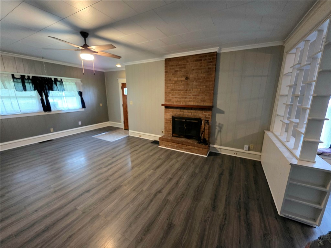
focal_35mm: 13
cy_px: 124
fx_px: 124
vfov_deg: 89.9
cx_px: 166
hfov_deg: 106.2
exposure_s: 1/60.2
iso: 800
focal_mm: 2.2
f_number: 1.9
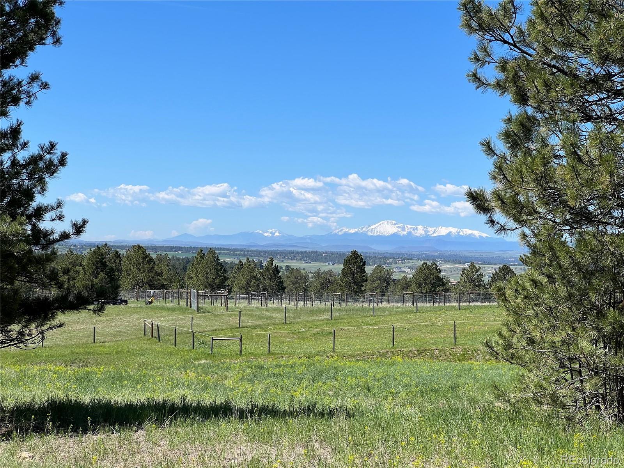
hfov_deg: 25.3
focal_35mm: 77
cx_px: 312
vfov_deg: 19.1
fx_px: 1388
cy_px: 234
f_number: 2.8
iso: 32
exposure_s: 1/742
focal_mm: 9
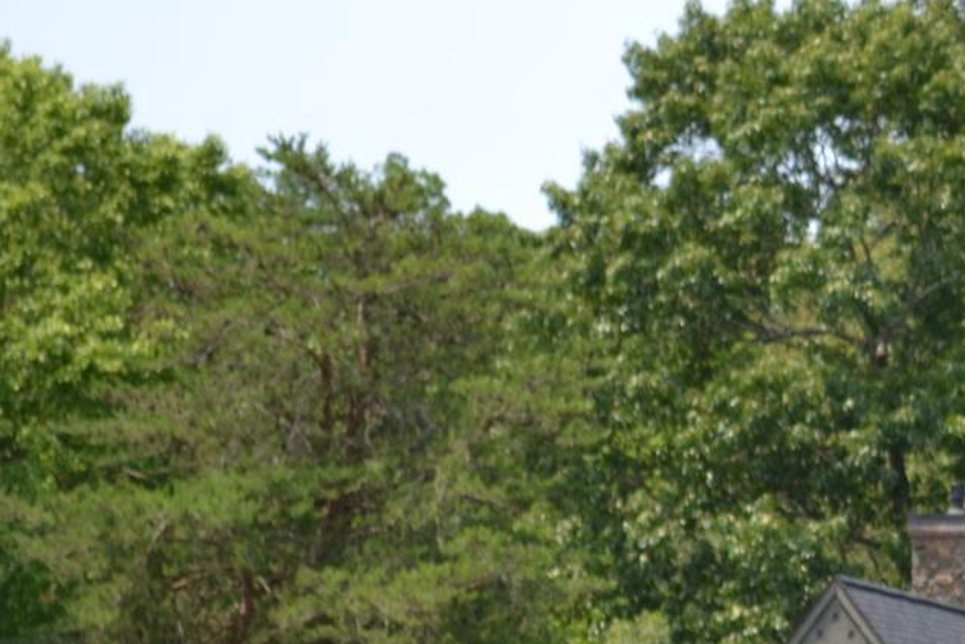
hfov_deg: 7.5
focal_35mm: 268
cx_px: 1500
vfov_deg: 5.1
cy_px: 815
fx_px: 7175
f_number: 6.3
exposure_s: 1/160
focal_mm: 55
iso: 100
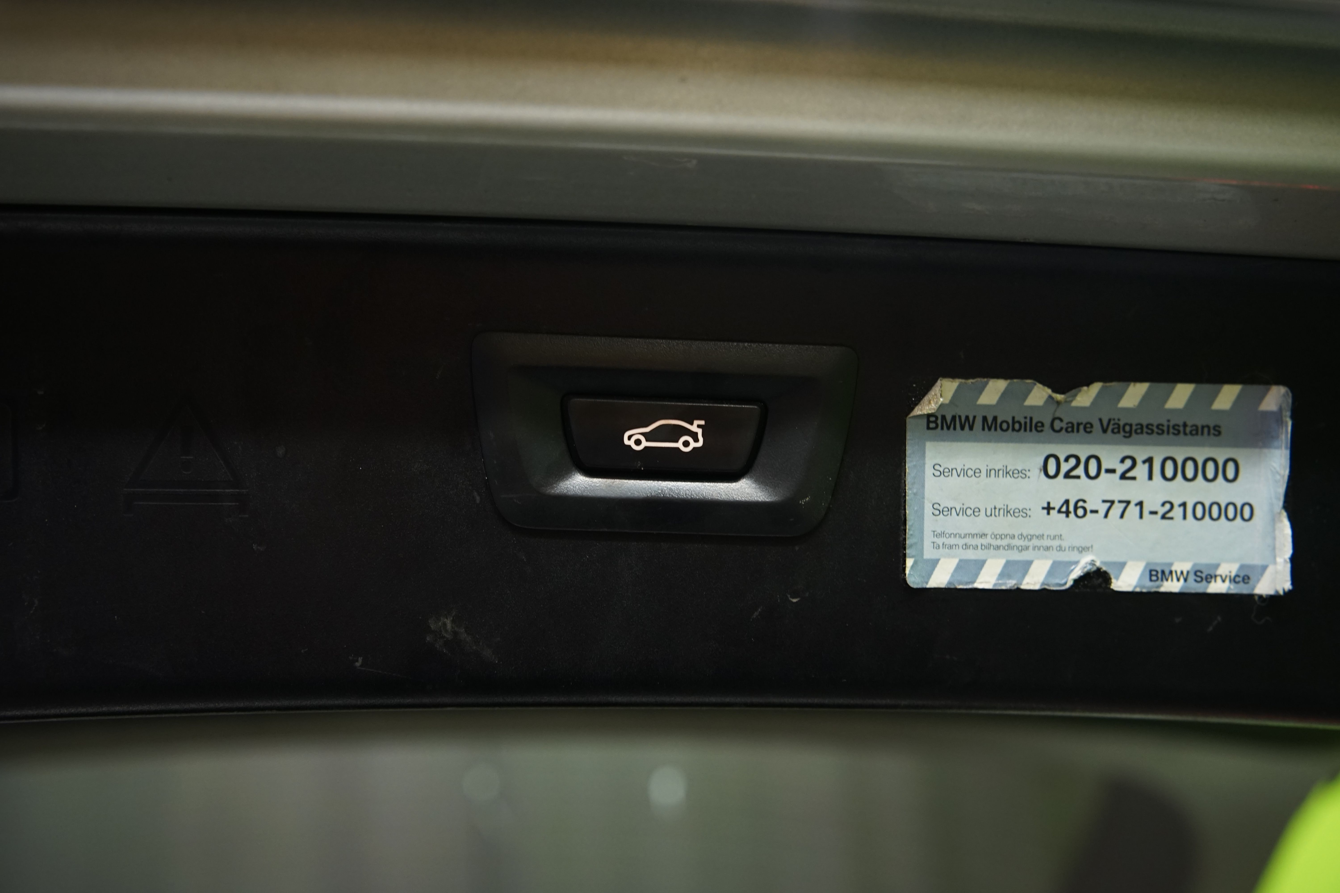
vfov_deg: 33.4
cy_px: 446
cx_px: 670
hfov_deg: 48.5
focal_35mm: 40
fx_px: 1489
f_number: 4
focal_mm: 40
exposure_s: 1/50
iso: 1250
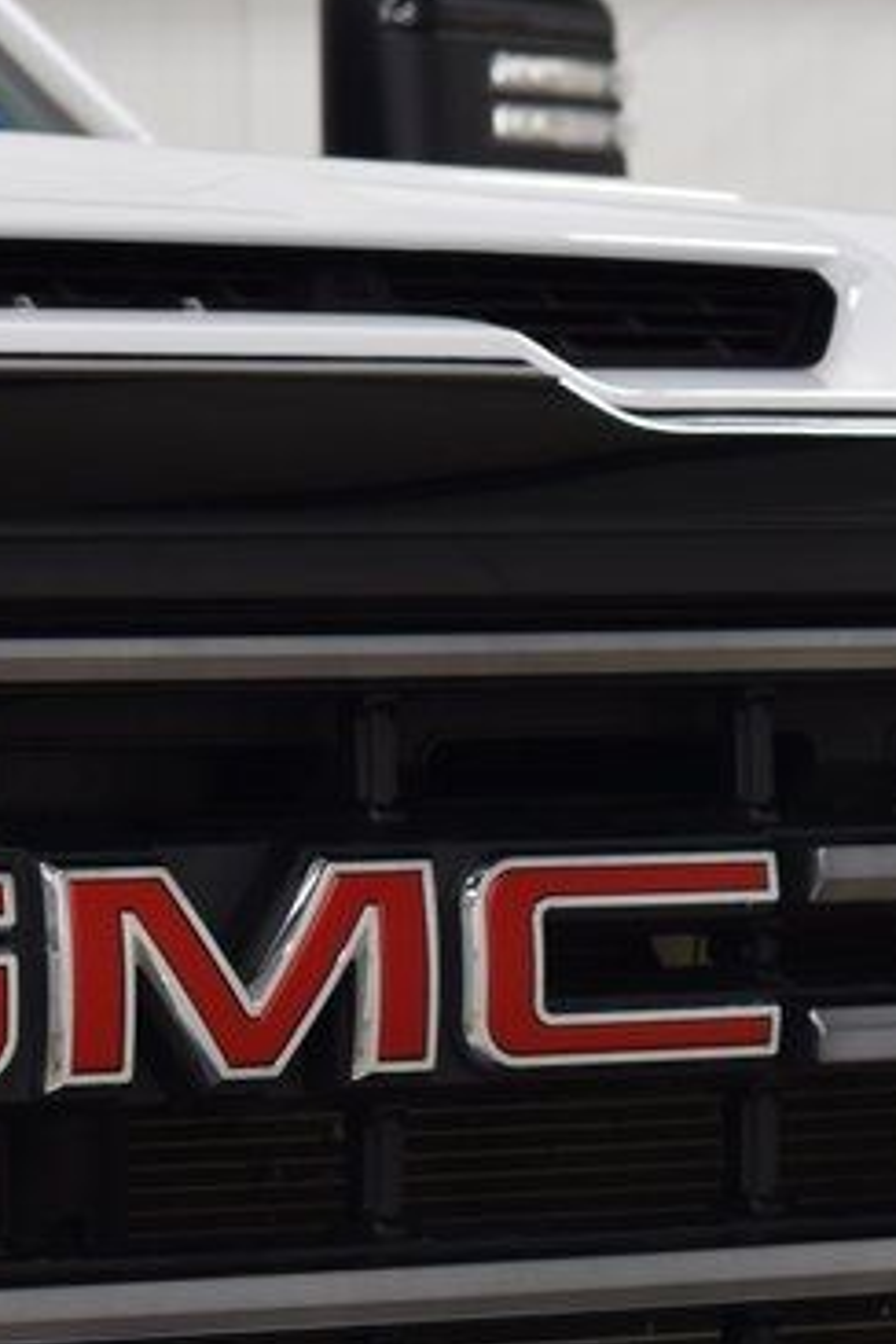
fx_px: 7839
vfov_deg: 9.8
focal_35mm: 210
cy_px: 1107
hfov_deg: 6.5
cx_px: 129
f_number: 6.3
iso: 400
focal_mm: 50
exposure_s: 1/15
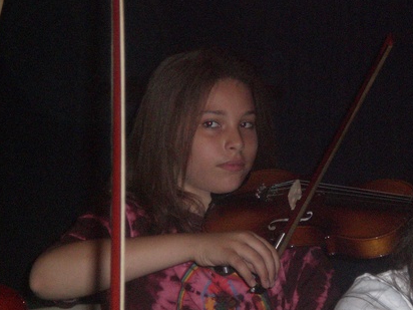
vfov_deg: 8.4
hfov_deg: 11.2
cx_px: 232
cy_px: 124
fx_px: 2112
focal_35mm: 177
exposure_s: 1/60
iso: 200
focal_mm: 18.9
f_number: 5.9
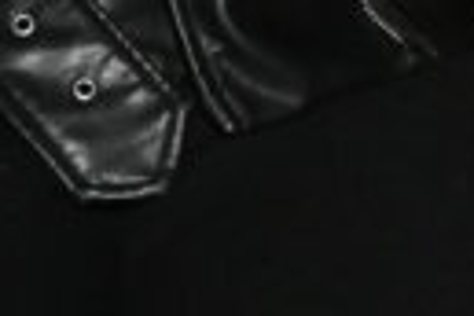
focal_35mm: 324
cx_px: 731
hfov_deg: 6.3
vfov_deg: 4.1
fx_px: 4266
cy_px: -491
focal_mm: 41
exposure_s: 1/60
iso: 6400
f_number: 5
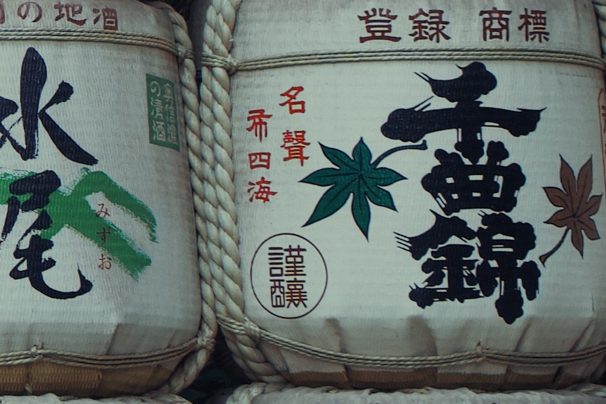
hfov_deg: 6.6
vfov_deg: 4.9
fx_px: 4696
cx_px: -1272
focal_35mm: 279
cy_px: -368
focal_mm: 40
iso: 500
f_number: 6.3
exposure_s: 1/40
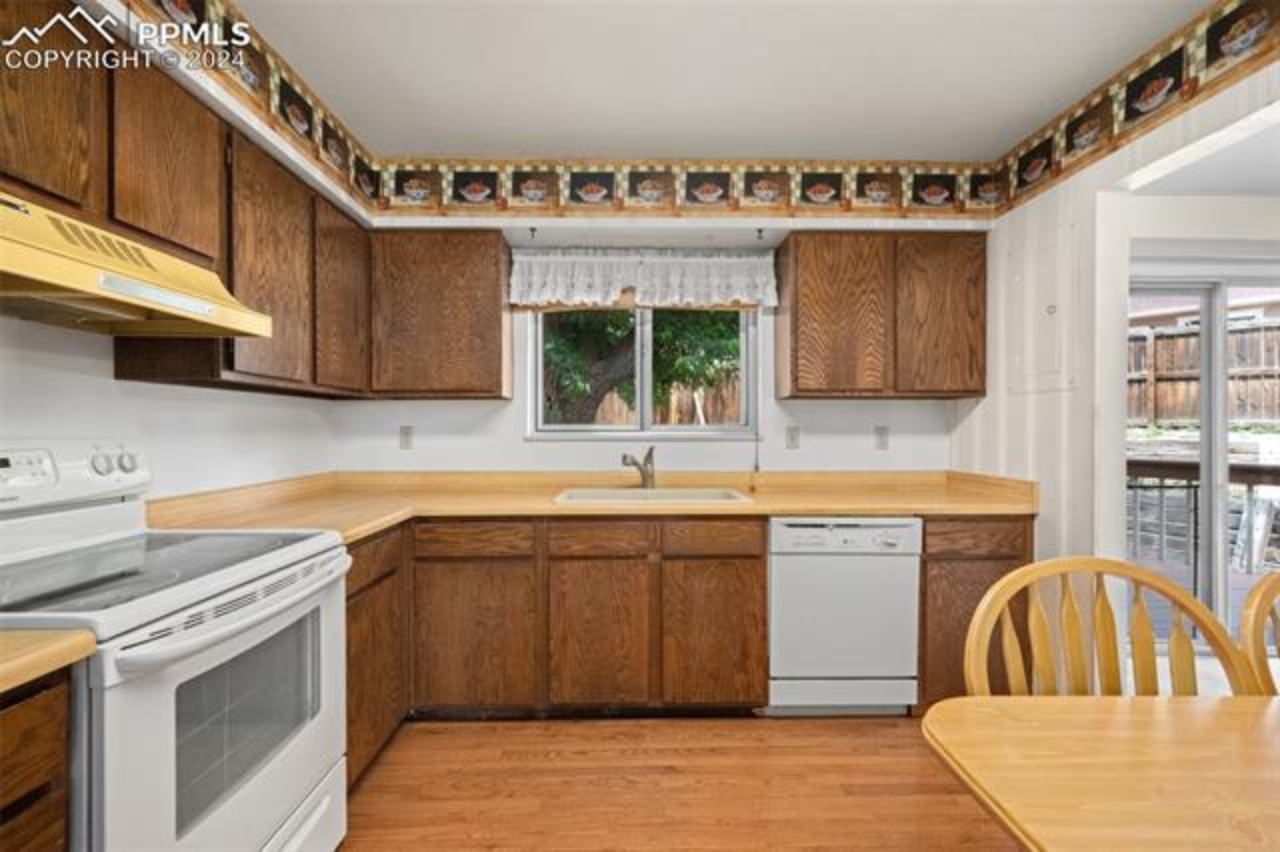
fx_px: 533
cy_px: 426
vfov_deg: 77.3
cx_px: 640
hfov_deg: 100.4
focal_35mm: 15
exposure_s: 1/30
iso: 12800
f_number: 10
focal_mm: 15
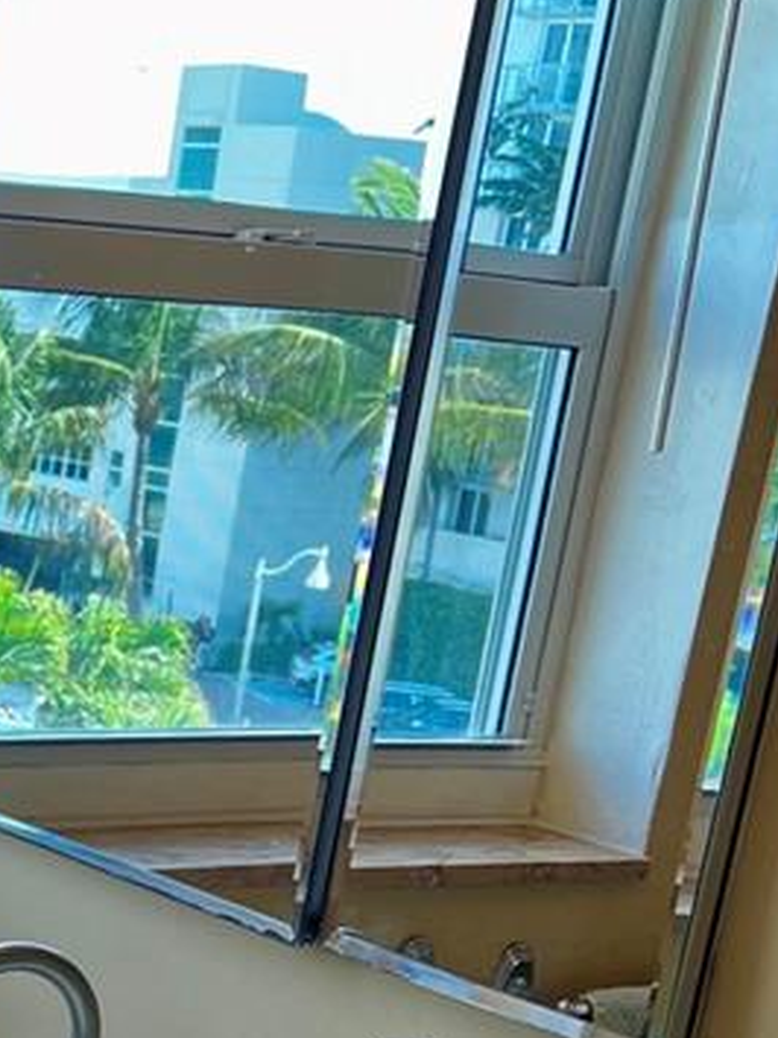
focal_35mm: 88
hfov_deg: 15.1
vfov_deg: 21.4
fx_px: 2639
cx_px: -497
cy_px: 1079
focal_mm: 5.7
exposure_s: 1/141
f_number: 1.5
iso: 64
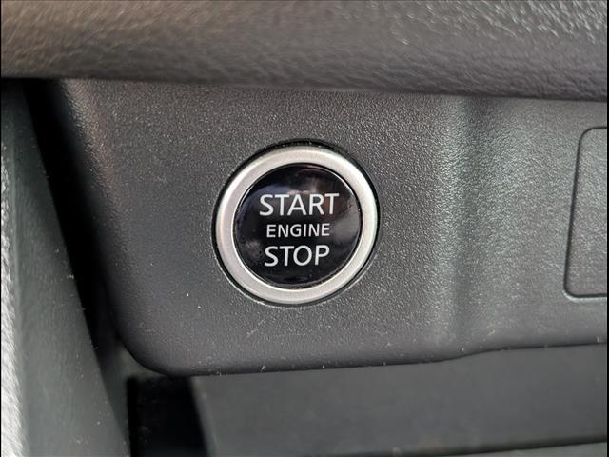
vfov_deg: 29.7
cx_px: 304
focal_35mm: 49
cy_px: 228
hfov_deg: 38.9
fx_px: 862
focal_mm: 6.9
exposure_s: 1/73.5
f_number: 1.68
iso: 519
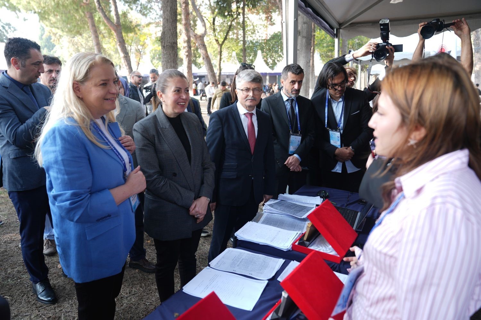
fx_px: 321
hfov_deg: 73.7
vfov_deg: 53.1
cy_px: 160
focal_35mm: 24
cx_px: 240
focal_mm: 24
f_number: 3.2
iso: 200
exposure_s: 1/100
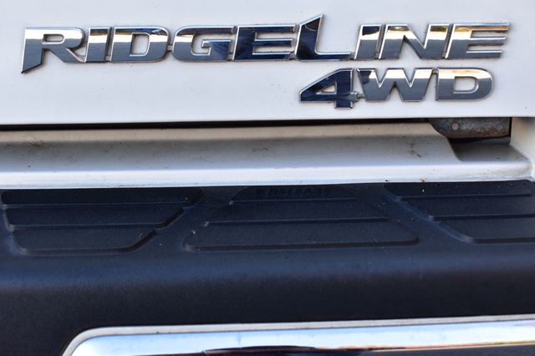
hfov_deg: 38.9
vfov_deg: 26.5
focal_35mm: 51
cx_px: 268
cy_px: 178
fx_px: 757
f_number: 9
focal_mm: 34
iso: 400
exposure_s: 1/100
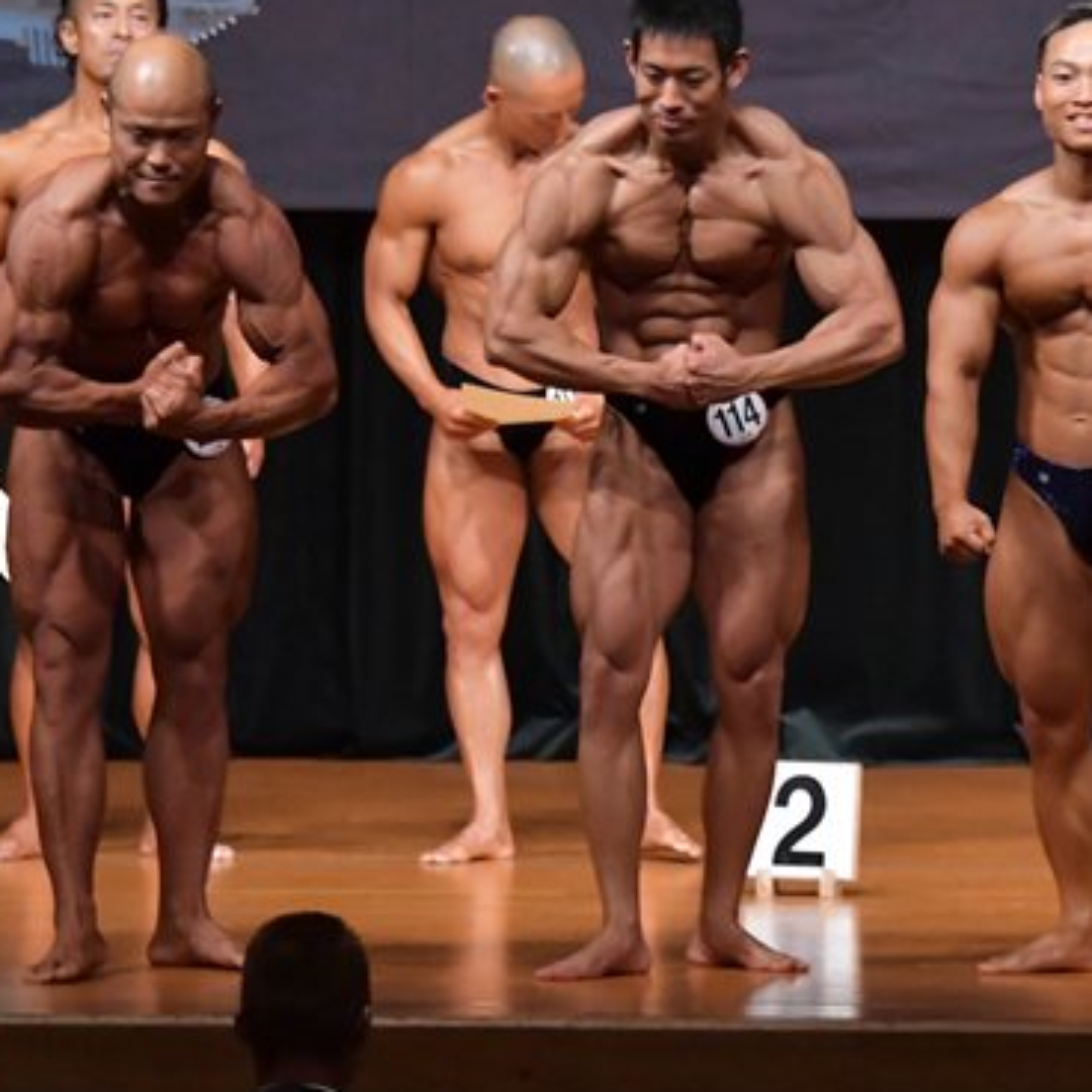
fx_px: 12884
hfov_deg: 4.9
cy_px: 353
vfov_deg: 4.9
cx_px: 637
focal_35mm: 361
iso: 6400
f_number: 5.6
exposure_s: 1/400
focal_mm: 135
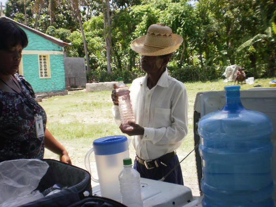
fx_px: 335
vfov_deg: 34.3
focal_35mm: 42
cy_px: 104
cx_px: 138
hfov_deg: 44.8
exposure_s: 1/400
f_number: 3.5
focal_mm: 7.4
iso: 100
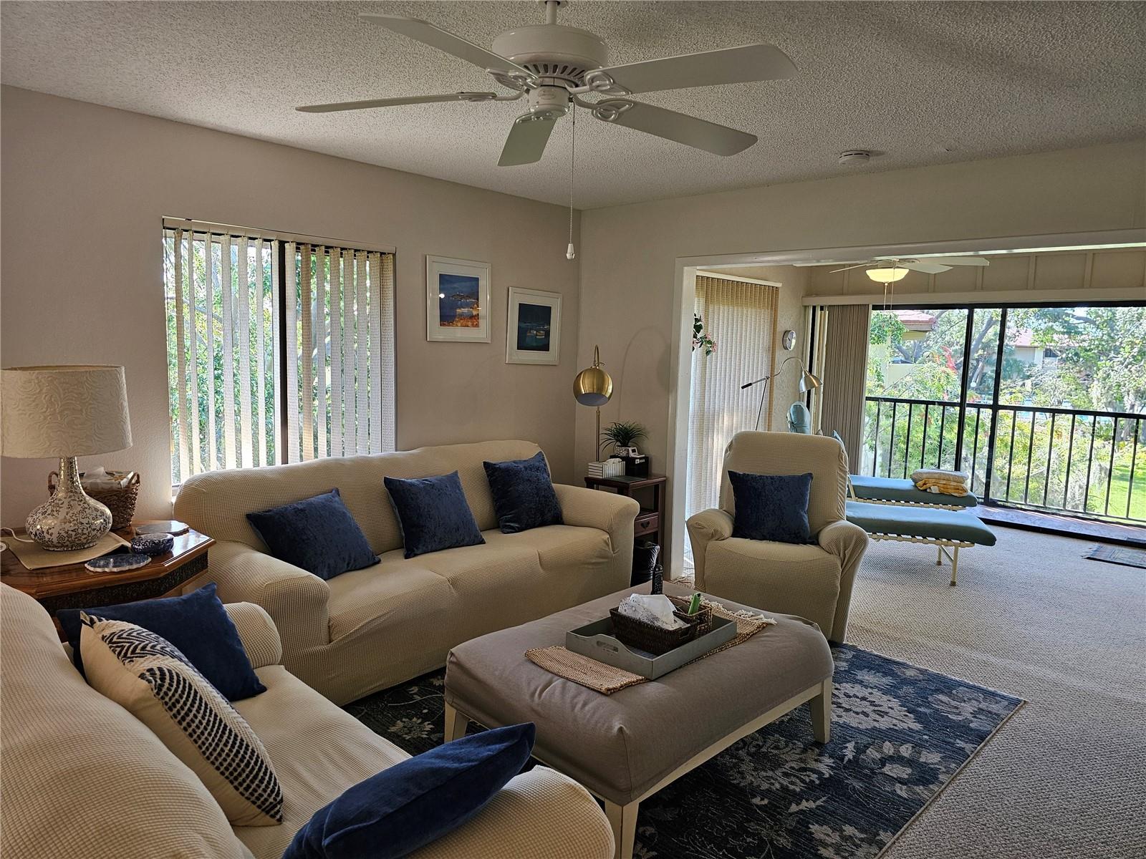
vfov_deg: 58.9
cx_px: 573
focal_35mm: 23
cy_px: 430
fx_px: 761
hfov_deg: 73.9
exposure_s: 1/120
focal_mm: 6.3
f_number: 1.7
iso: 160
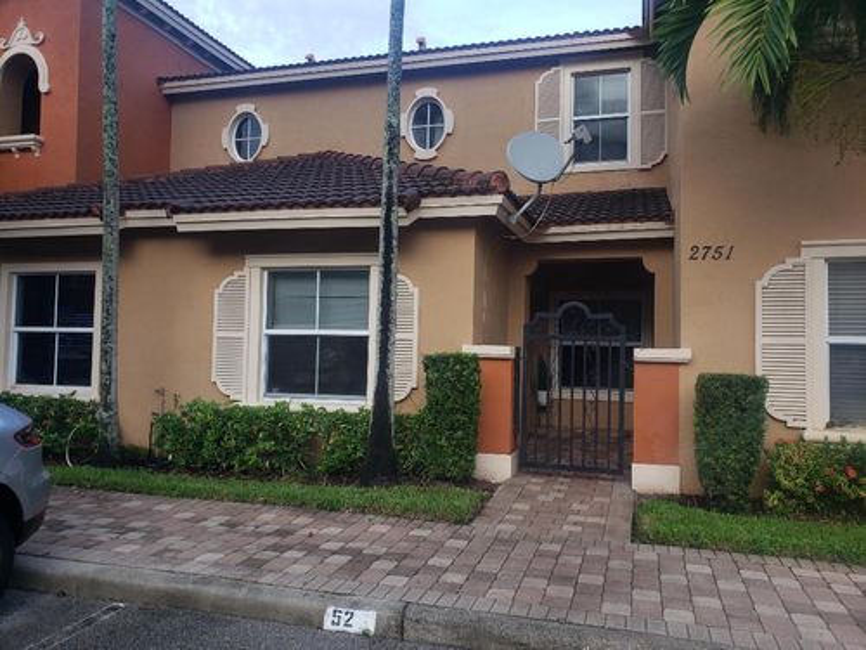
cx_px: 433
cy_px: 325
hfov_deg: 67.3
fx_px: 650
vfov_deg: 53.1
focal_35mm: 26
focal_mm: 4.3
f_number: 2.4
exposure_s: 1/100
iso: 80
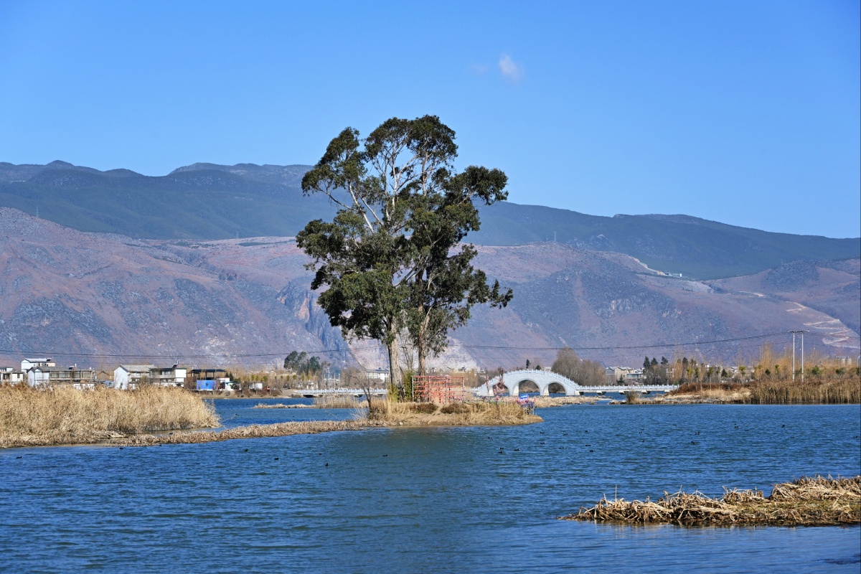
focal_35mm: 95
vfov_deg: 14.4
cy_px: 287
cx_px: 430
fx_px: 2272
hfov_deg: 21.5
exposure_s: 1/1667
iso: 400
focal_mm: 95
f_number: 8
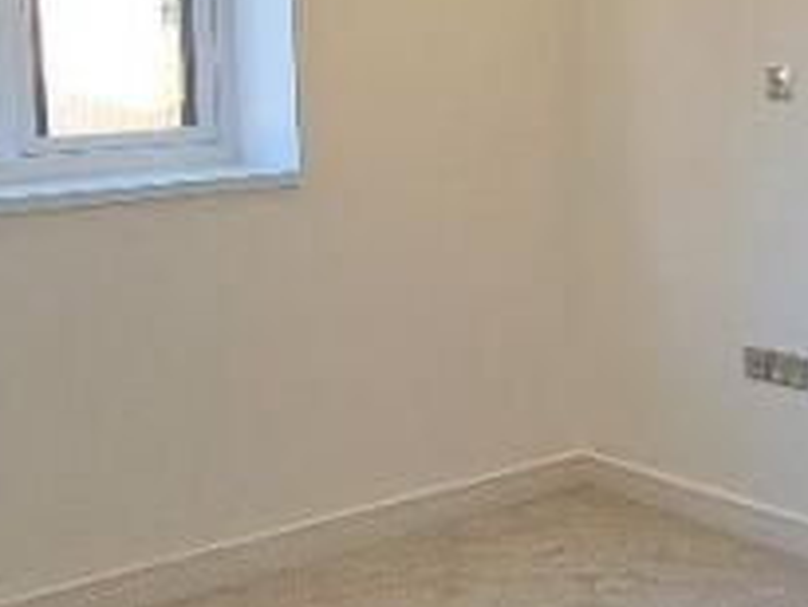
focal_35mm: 65
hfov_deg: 27.7
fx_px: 1518
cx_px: 847
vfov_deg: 22.4
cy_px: 158
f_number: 2.2
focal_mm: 1.74
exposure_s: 1/50
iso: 50
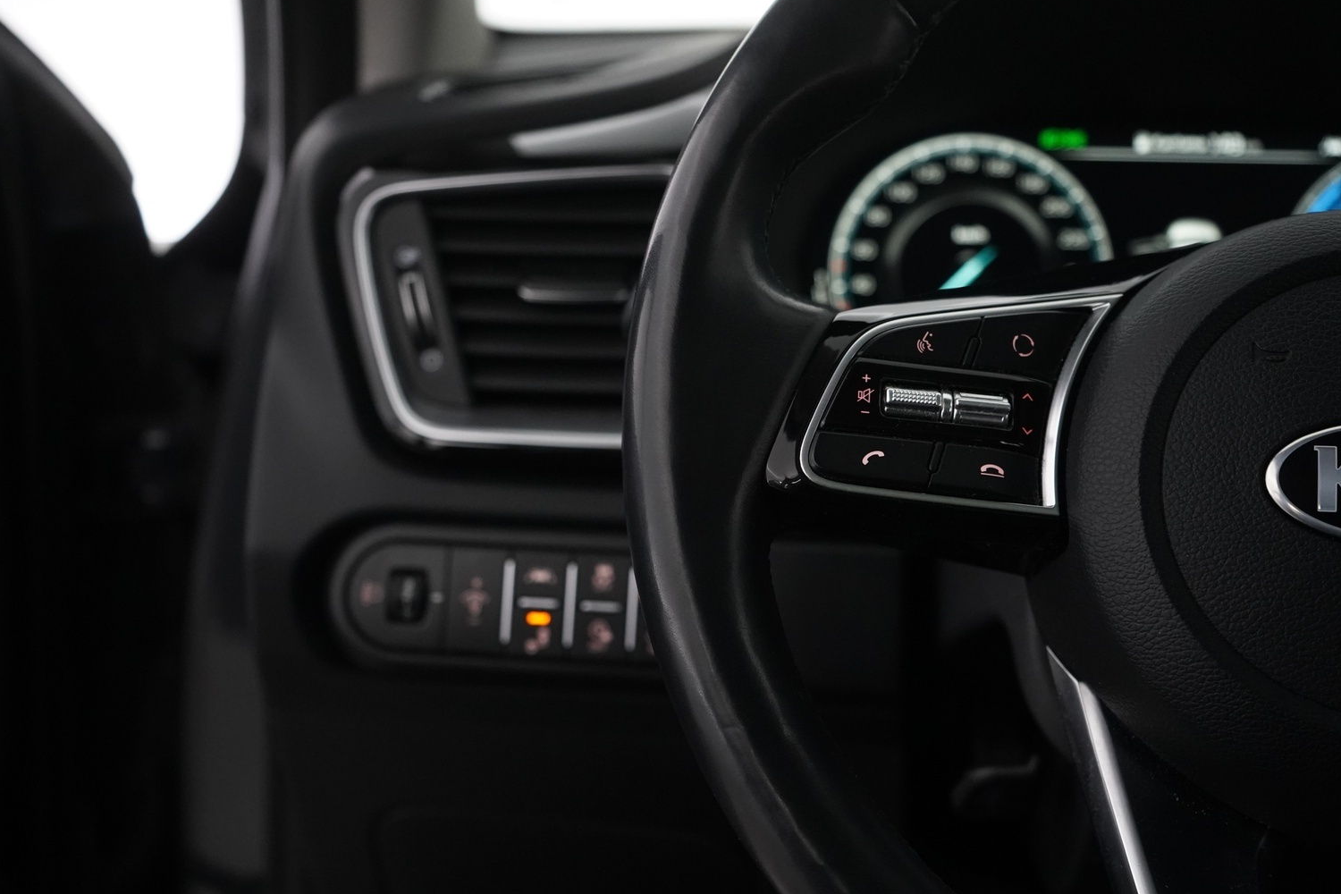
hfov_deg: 36.9
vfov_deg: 25.1
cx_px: 693
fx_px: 2011
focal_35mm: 54
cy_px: 441
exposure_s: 1/80
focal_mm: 50
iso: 4000
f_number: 4.5
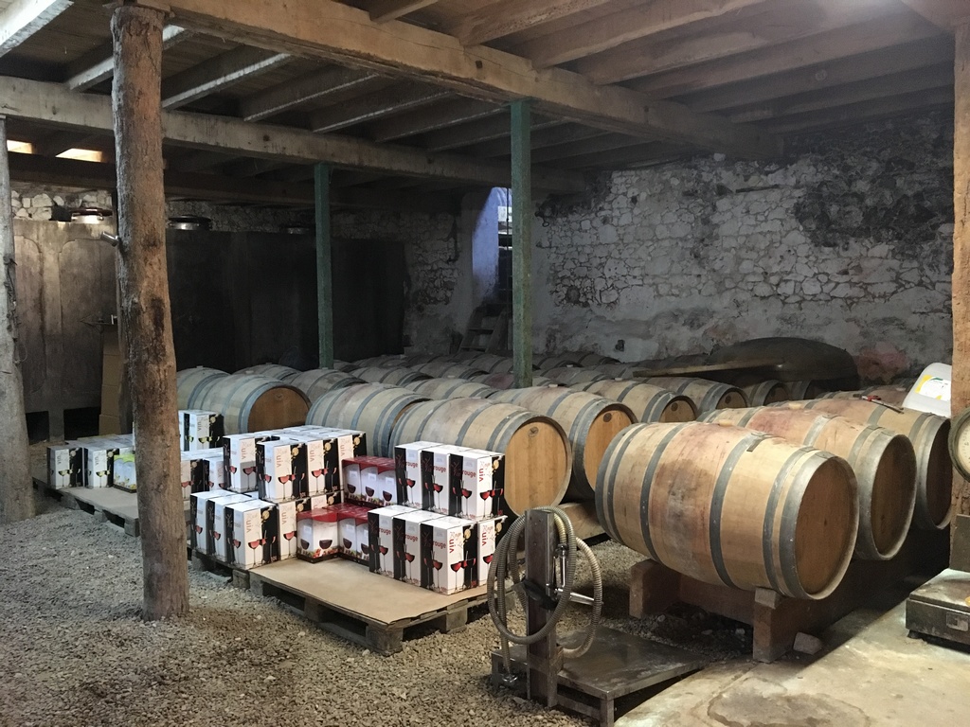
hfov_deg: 61.7
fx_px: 813
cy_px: 364
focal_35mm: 29
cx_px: 485
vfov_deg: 48.2
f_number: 2.2
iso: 250
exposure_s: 1/17
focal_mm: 4.15
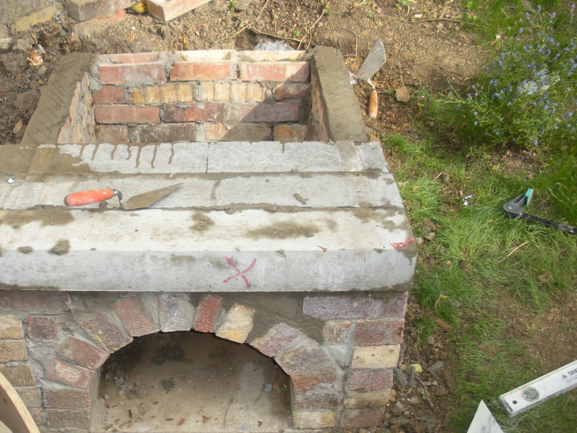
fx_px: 783
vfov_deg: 30.9
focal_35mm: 47
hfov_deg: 40.1
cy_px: 236
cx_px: 205
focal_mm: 6.3
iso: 88
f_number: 3.5
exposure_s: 1/145
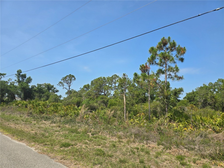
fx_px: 149
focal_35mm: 23
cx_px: 112
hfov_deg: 73.9
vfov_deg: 58.9
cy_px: 84
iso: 12
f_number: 1.7
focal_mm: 6.3
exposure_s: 1/836
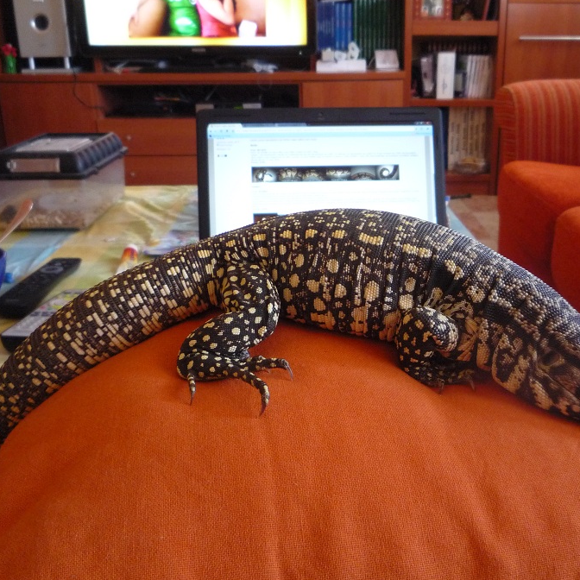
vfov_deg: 46.0
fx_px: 682
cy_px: 290
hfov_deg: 45.6
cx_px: 363
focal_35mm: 36
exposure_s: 1/15
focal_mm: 5.2
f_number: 3.3
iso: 400
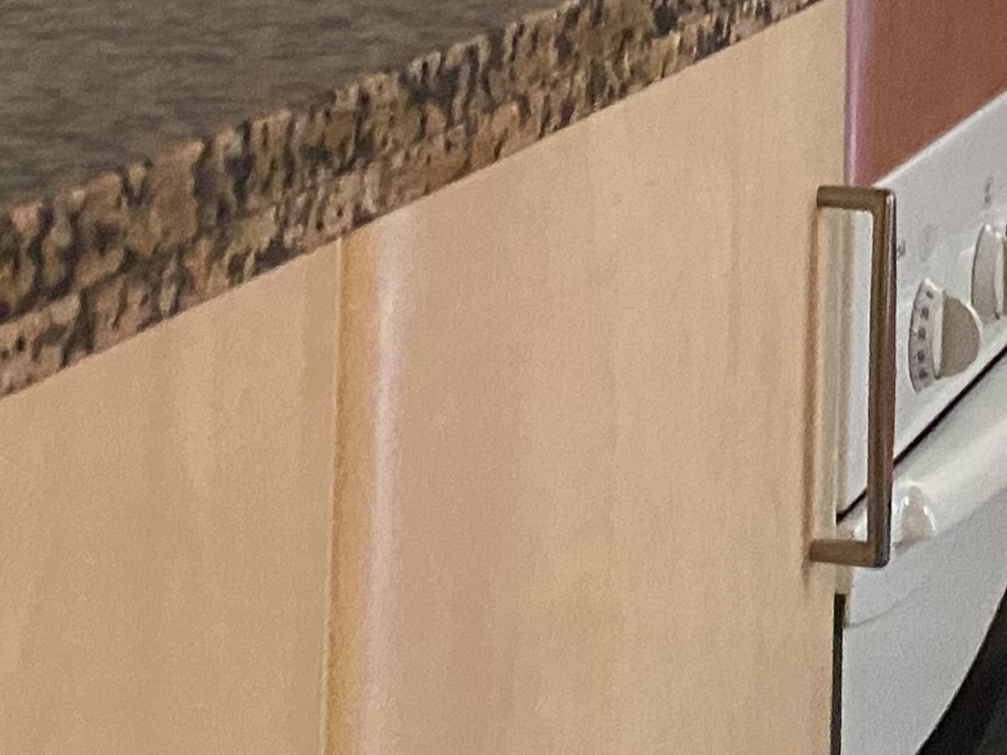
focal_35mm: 108
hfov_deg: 17.8
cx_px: 989
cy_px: -776
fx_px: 3141
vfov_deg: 12.1
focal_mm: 4.25
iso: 500
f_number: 1.8
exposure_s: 1/25
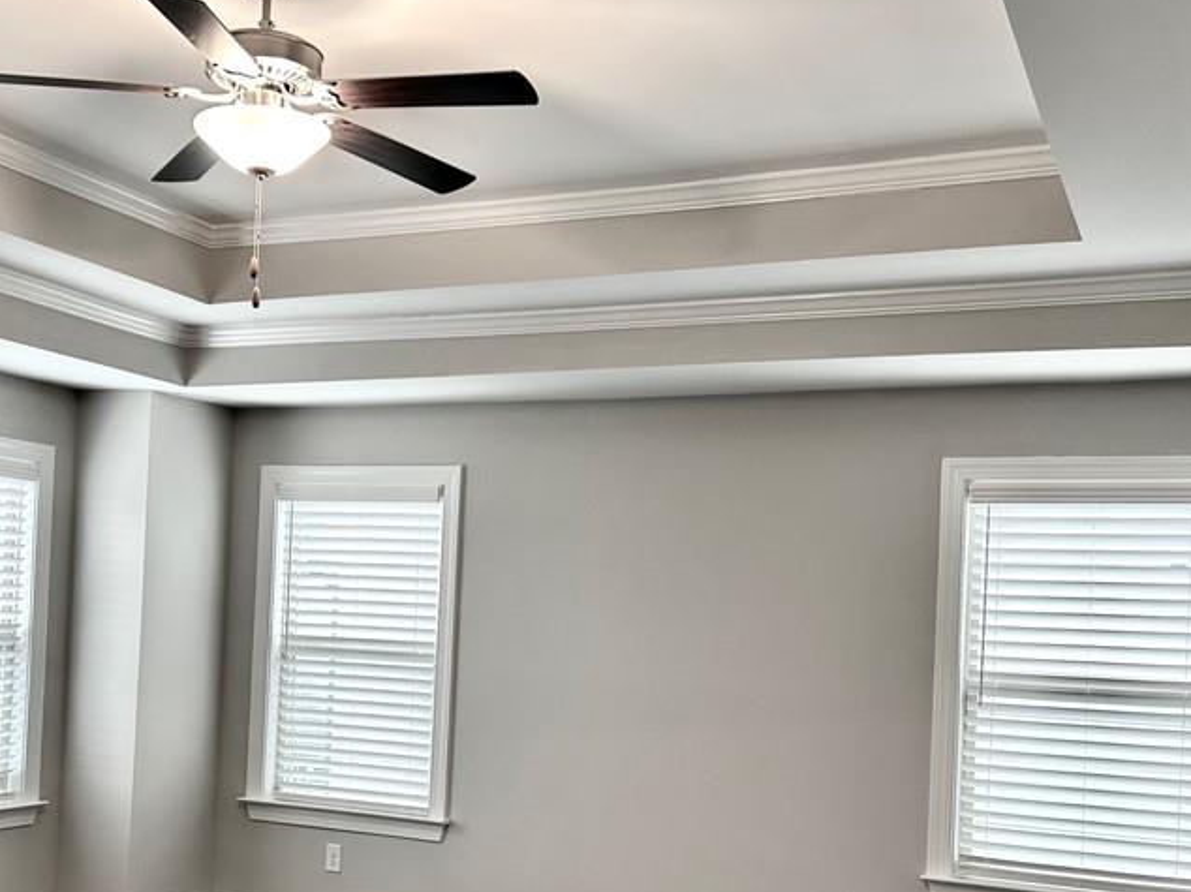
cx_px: 509
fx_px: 1445
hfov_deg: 44.7
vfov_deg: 34.0
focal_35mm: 42
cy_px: 605
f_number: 1.5
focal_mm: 5.7
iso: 100
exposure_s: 1/60
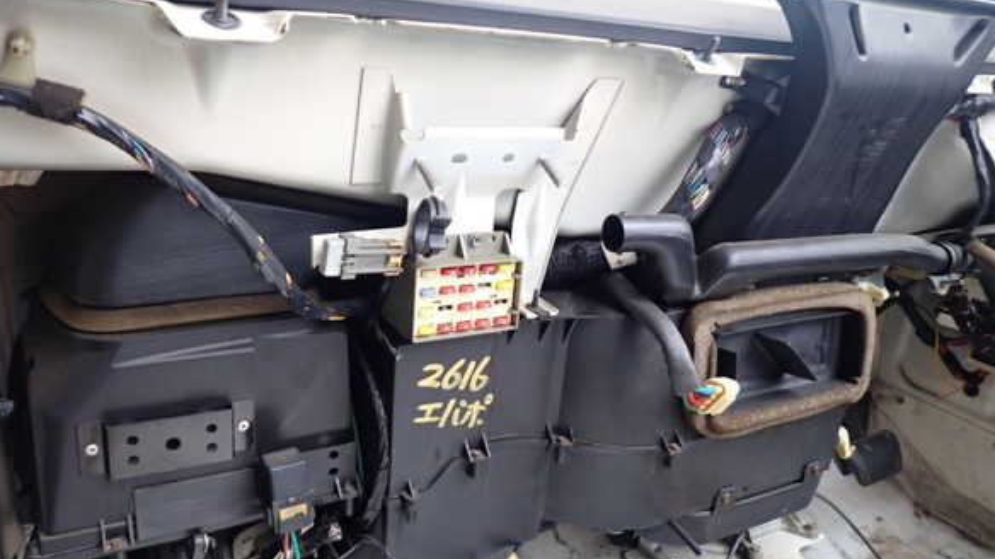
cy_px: 295
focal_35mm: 28
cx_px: 498
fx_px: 738
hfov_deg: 67.9
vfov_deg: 41.4
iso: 200
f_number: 2
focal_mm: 4.5
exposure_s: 1/30
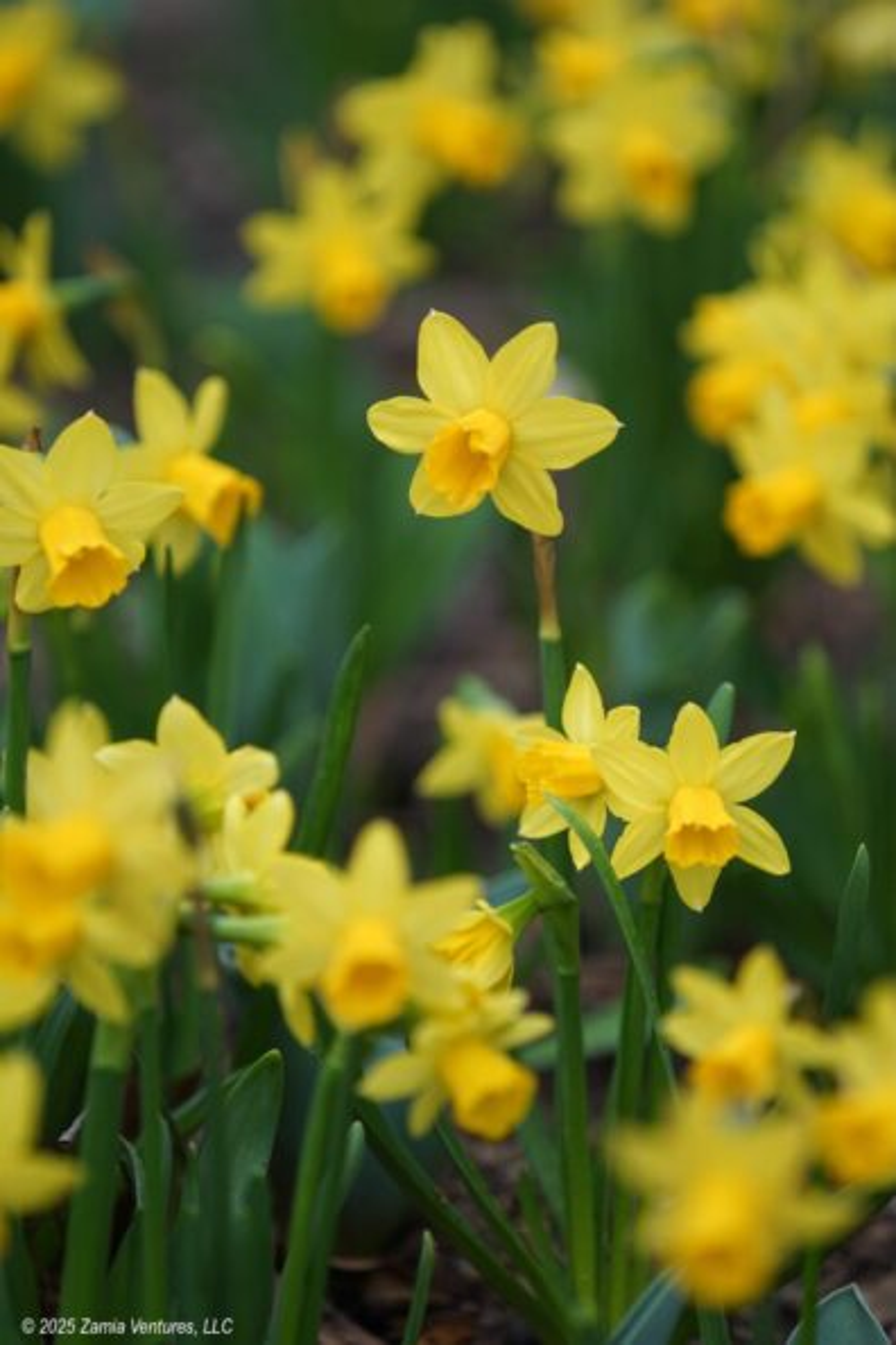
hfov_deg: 6.9
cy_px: 672
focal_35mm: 200
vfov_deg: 10.3
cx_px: 448
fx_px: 7466
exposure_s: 1/250
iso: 250
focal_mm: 200
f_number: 4
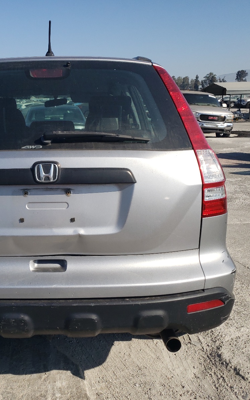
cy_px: 201
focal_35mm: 37
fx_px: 403
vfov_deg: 52.7
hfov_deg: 33.5
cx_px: 53
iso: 50
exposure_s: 1/5000
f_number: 1.5
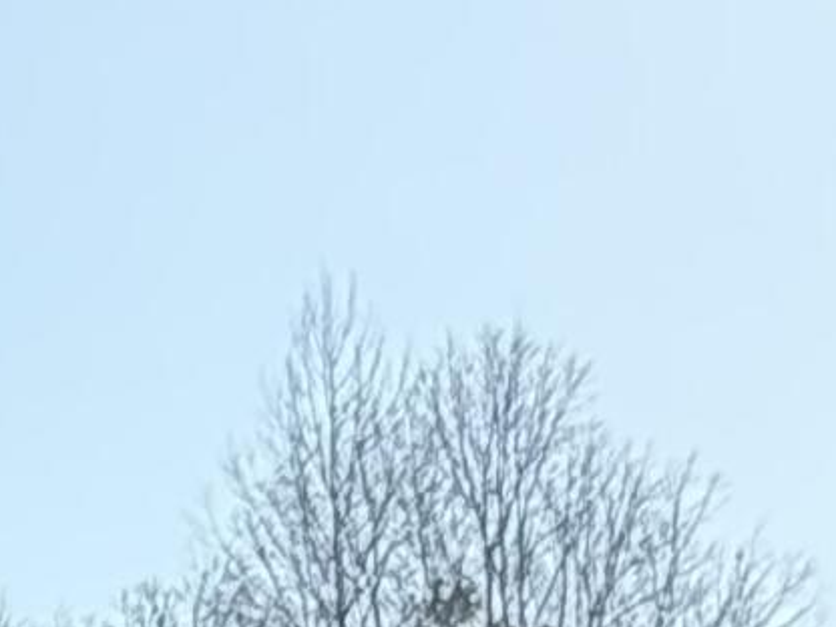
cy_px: 1837
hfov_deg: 5.4
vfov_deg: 4.2
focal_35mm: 346
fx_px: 8356
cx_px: -1572
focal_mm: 6.76
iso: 100
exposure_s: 1/4329
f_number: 1.78
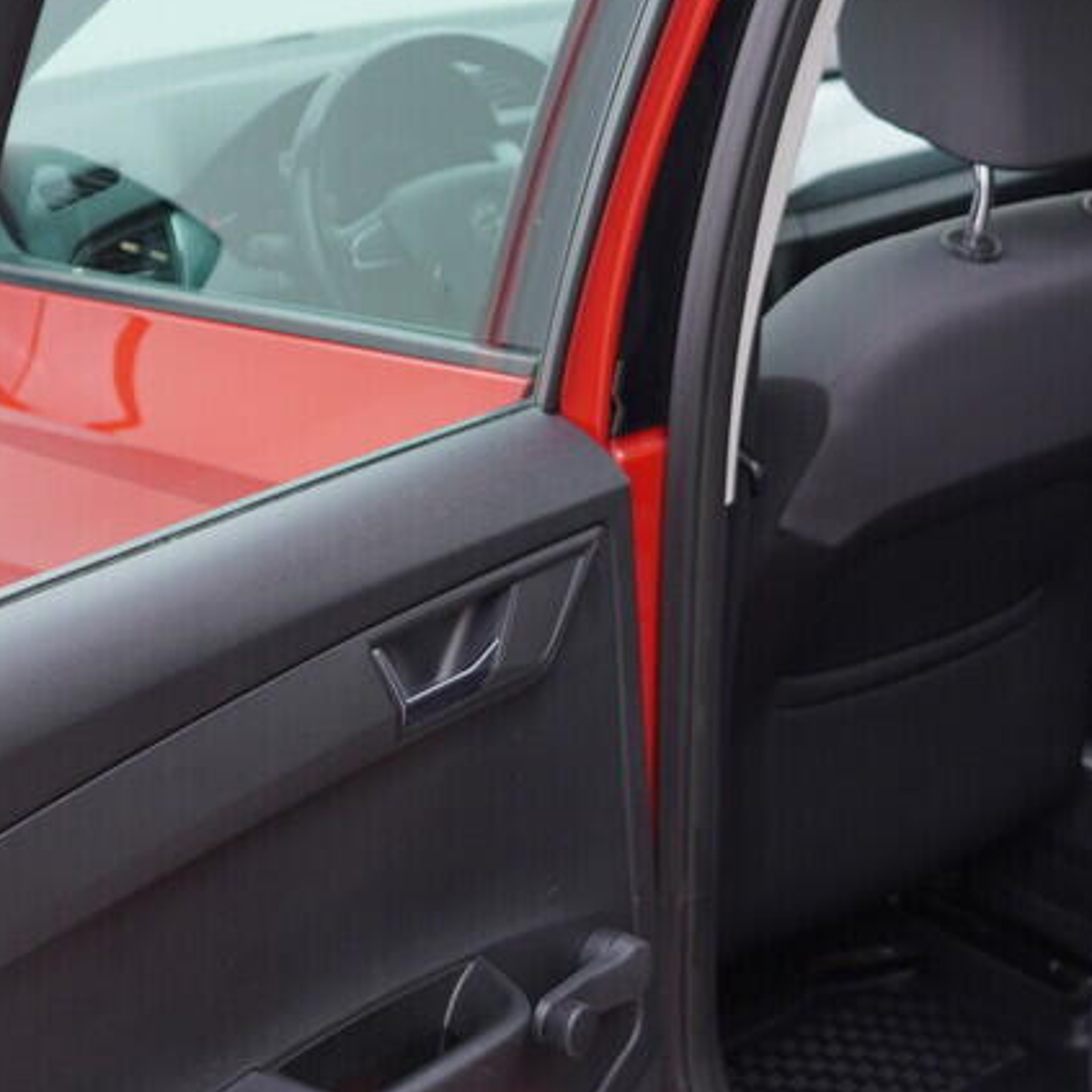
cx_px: 940
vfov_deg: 23.4
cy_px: 574
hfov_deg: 22.9
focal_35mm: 74
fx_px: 2641
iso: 125
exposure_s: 1/40
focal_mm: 24
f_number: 2.8
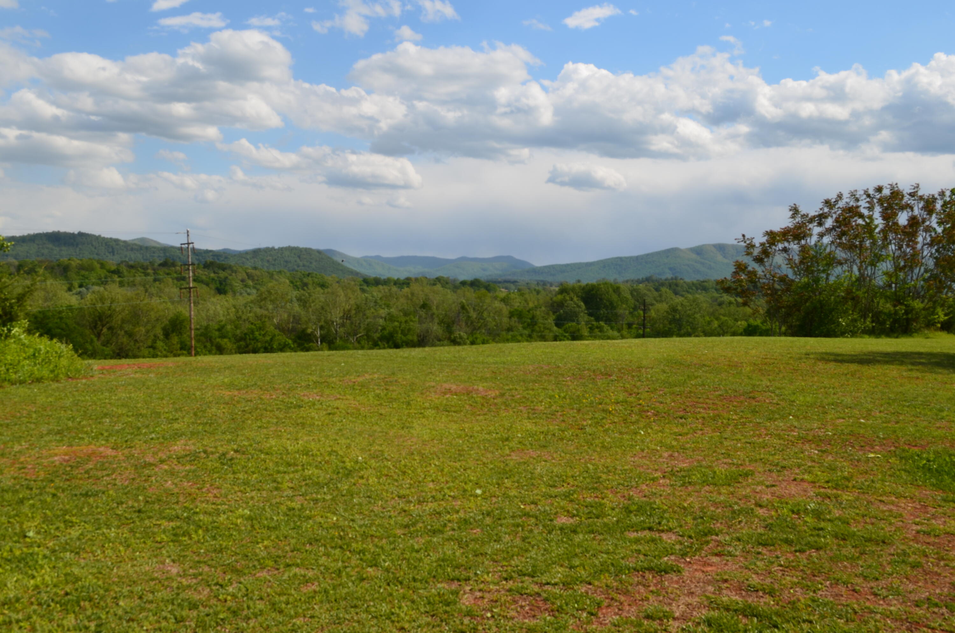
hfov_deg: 53.2
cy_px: 316
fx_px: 953
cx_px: 478
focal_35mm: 36
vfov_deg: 36.7
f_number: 11
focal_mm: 24
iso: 100
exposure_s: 1/160
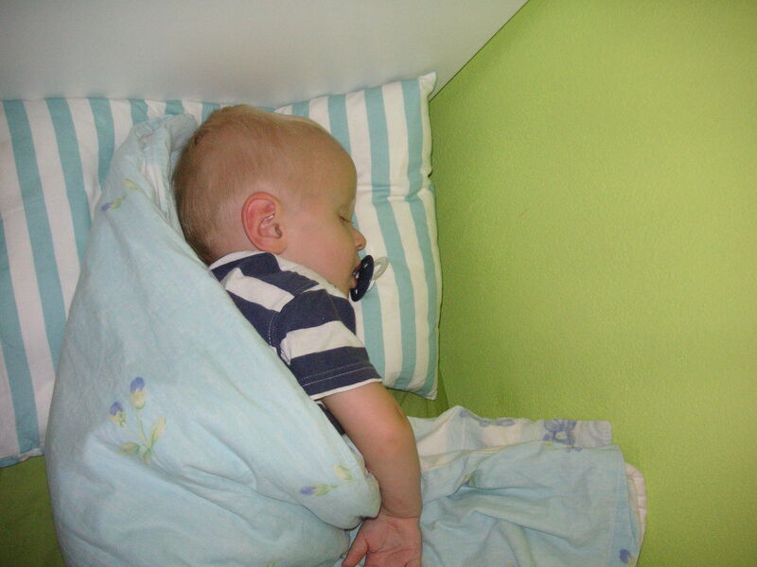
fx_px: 809
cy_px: 284
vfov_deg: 38.7
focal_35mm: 37
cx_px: 378
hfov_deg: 50.1
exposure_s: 1/45
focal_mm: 6.1
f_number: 2.8
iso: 160
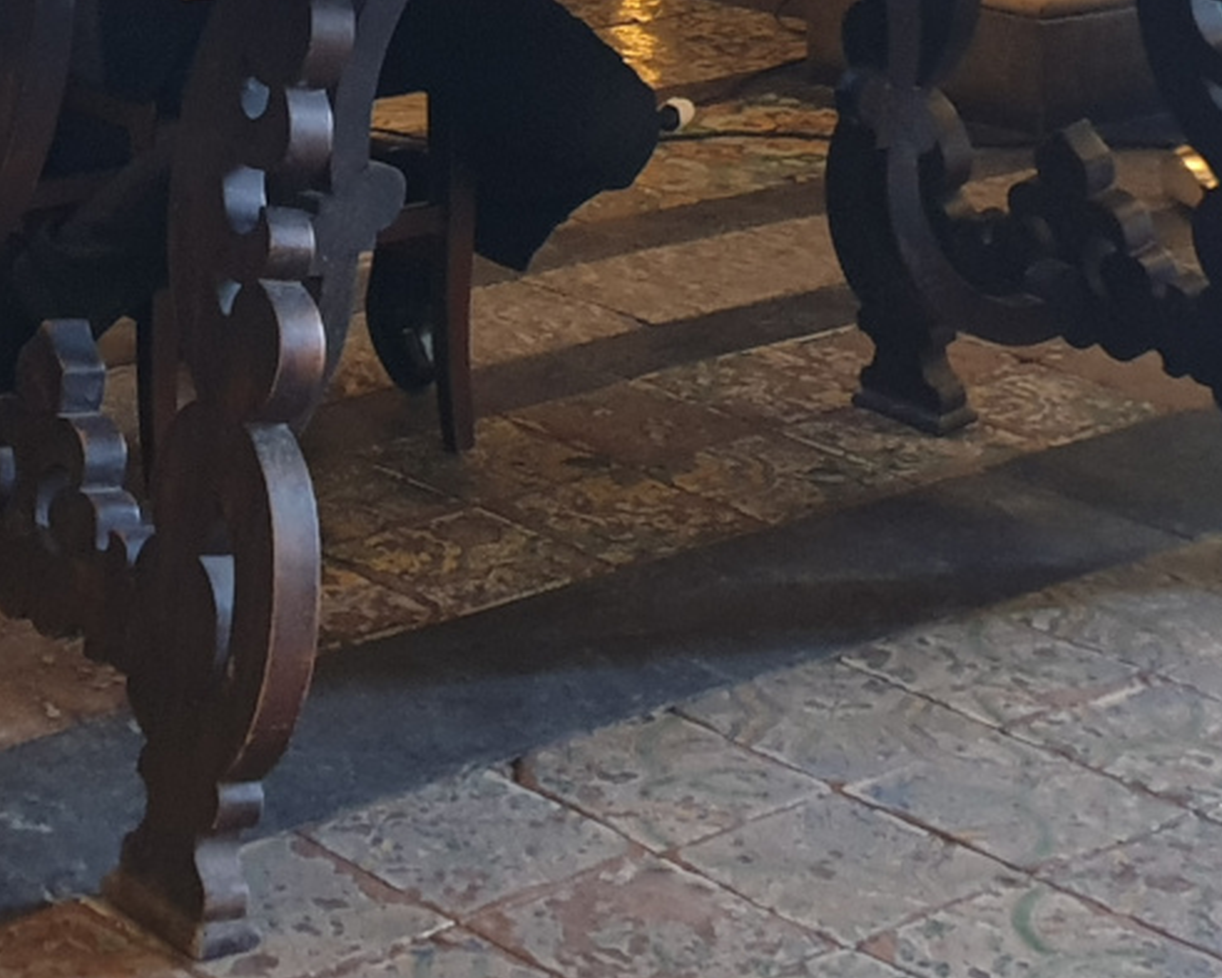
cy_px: -245
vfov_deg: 20.7
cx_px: 367
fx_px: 2460
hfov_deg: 27.7
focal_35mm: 68
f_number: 1.5
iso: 250
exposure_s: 1/31
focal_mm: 4.3
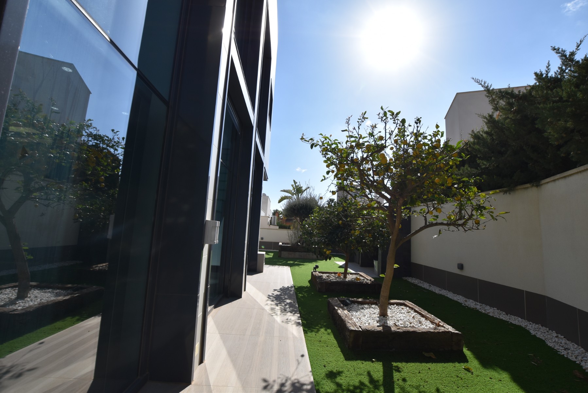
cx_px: 294
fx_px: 245
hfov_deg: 100.4
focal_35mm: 15
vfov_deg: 77.4
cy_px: 196
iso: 200
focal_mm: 10
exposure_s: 1/640
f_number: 9
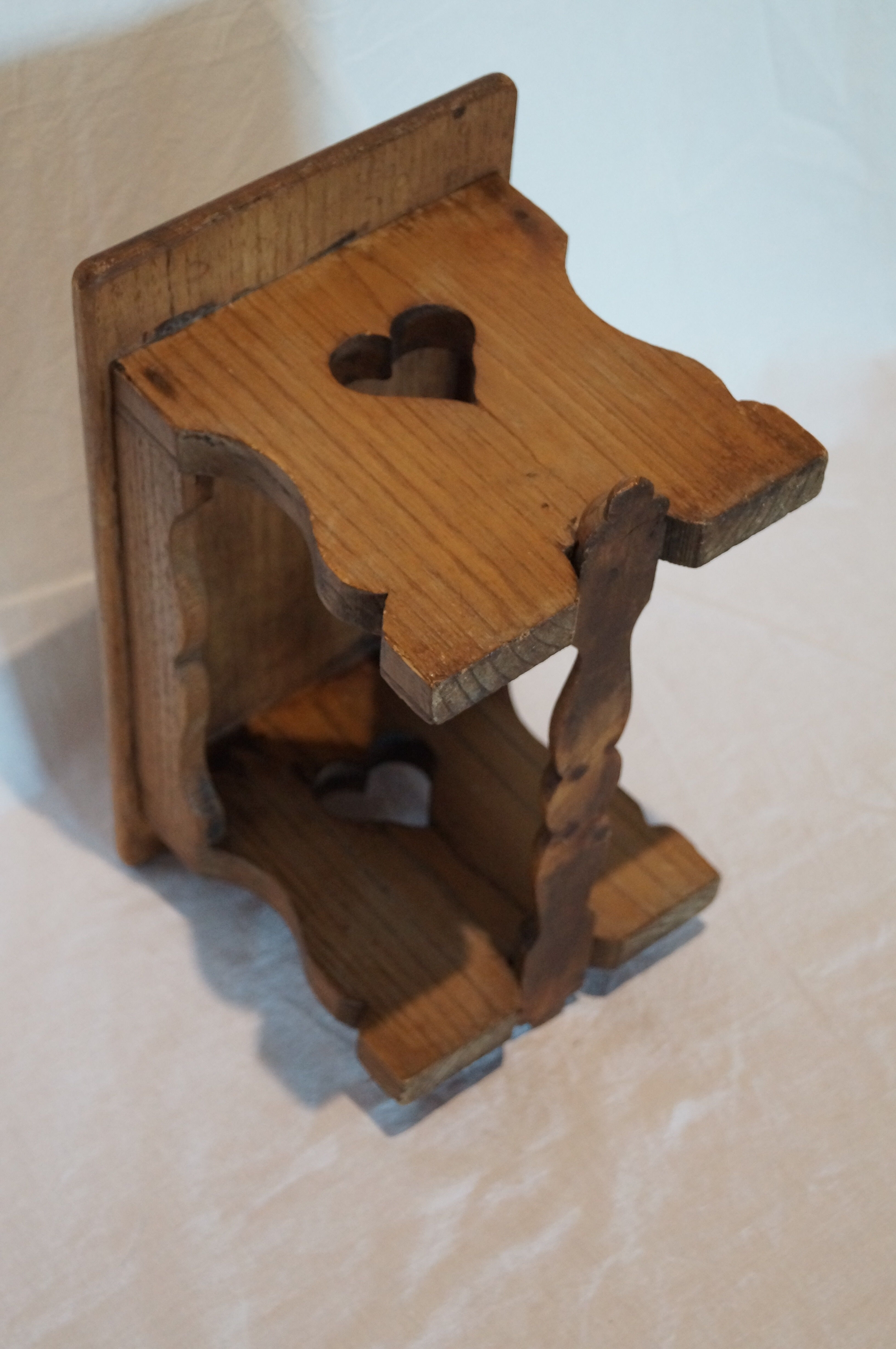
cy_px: 674
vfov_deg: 30.1
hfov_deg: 20.3
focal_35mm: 67
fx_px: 2507
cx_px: 448
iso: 2000
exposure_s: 1/80
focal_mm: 45
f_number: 5.6
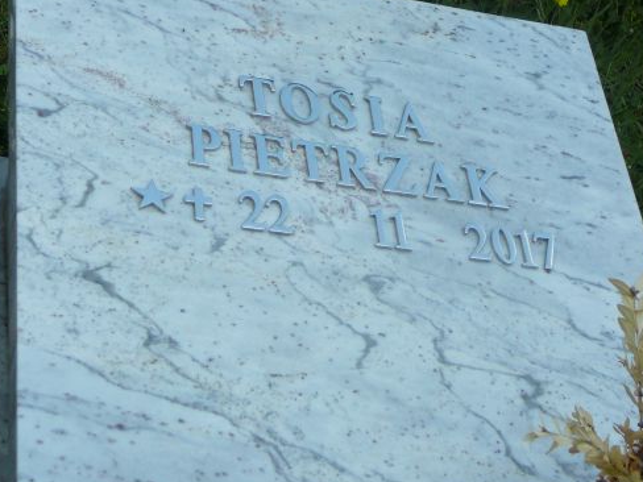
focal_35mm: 101
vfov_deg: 14.6
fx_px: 1876
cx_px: 318
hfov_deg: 19.4
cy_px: 179
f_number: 3.7
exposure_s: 1/400
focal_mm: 11.5
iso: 80
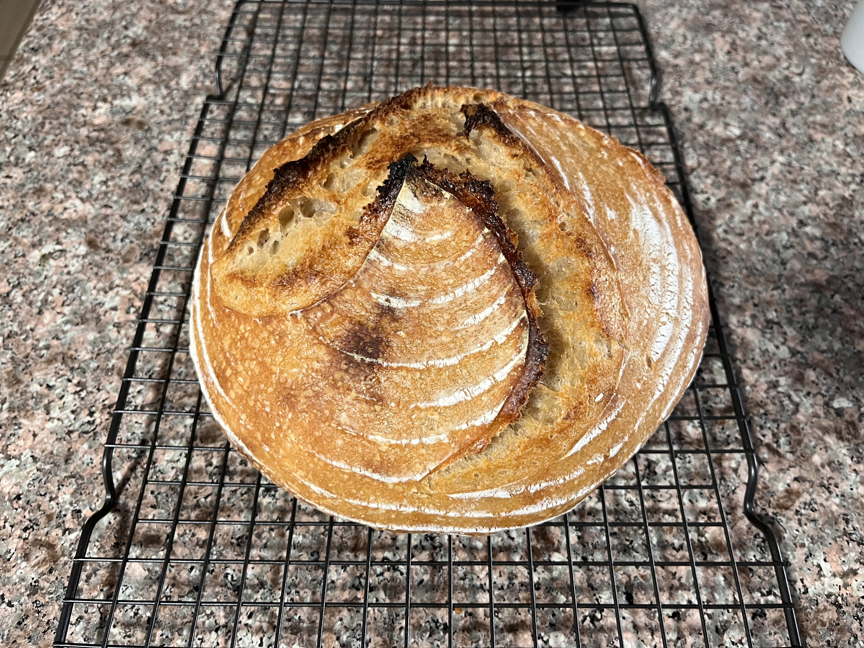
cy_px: 324
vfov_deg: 53.1
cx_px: 432
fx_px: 649
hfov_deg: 67.3
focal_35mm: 26
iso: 320
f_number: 1.6
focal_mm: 5.1
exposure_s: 1/60
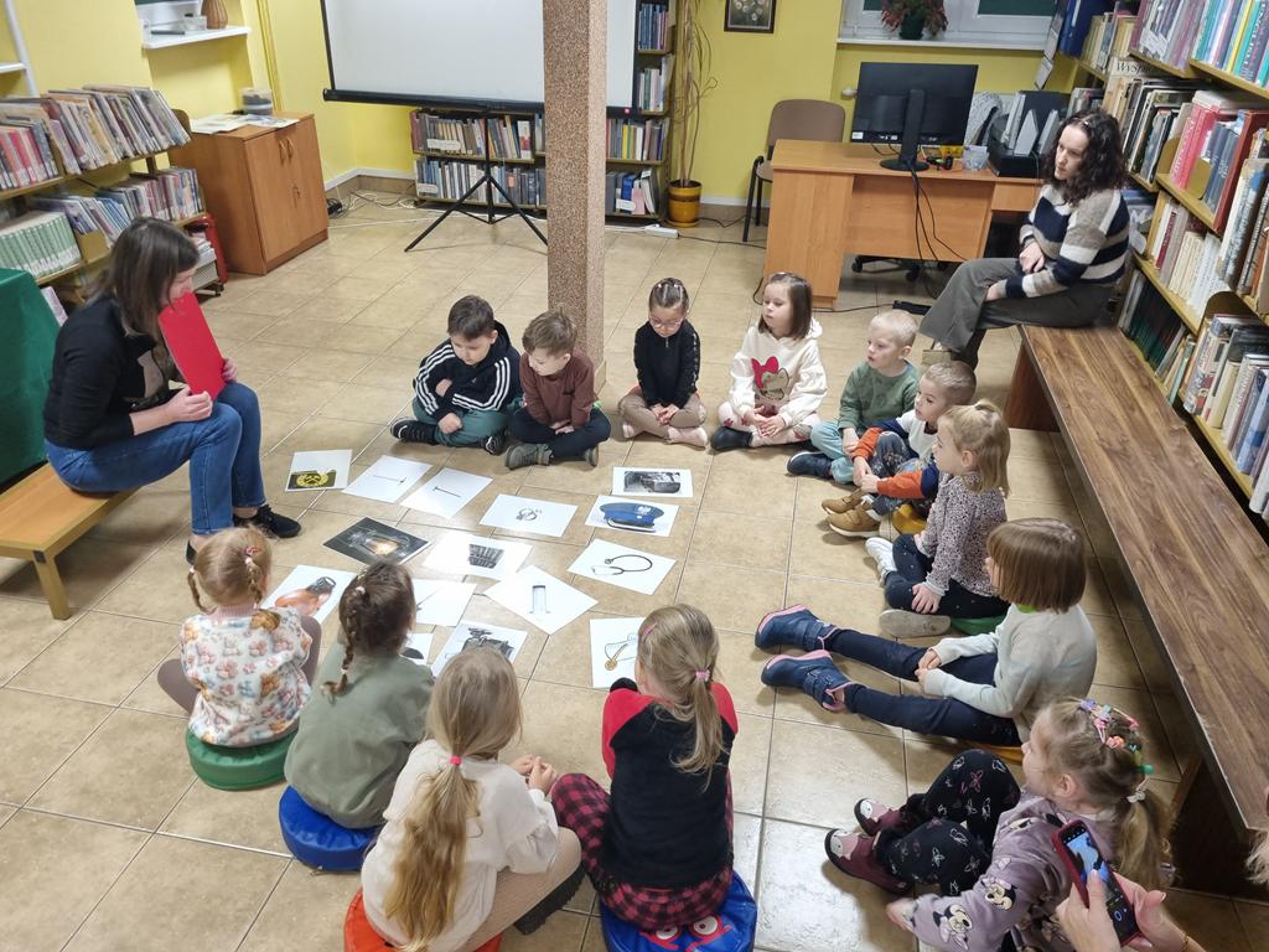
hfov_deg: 67.3
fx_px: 953
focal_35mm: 26
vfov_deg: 53.1
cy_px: 476
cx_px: 634
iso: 160
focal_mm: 5.4
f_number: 1.8
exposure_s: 1/50
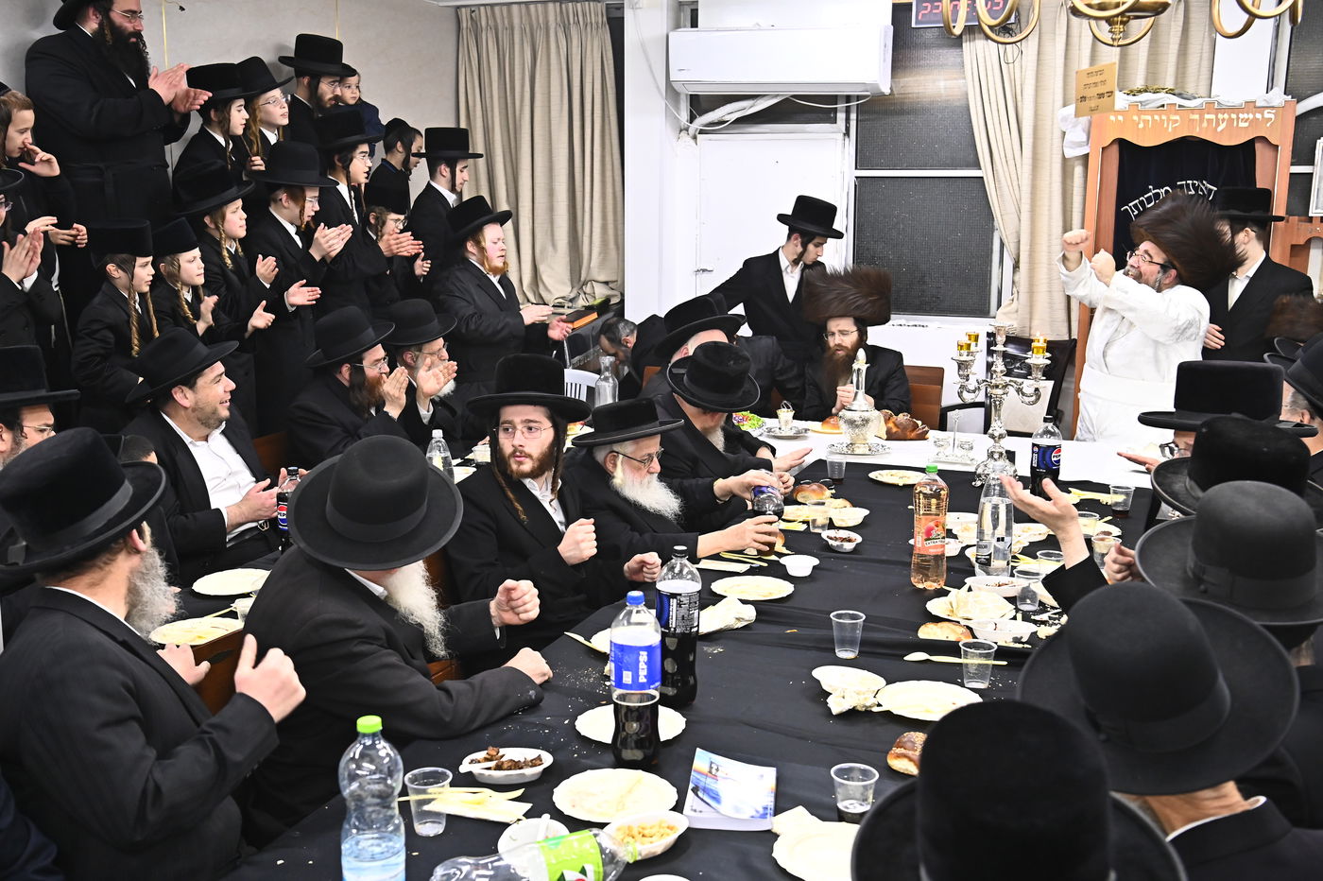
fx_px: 1469
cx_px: 662
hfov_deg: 48.5
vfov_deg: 33.4
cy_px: 440
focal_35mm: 40
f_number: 5
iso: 3200
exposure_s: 1/200
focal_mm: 40
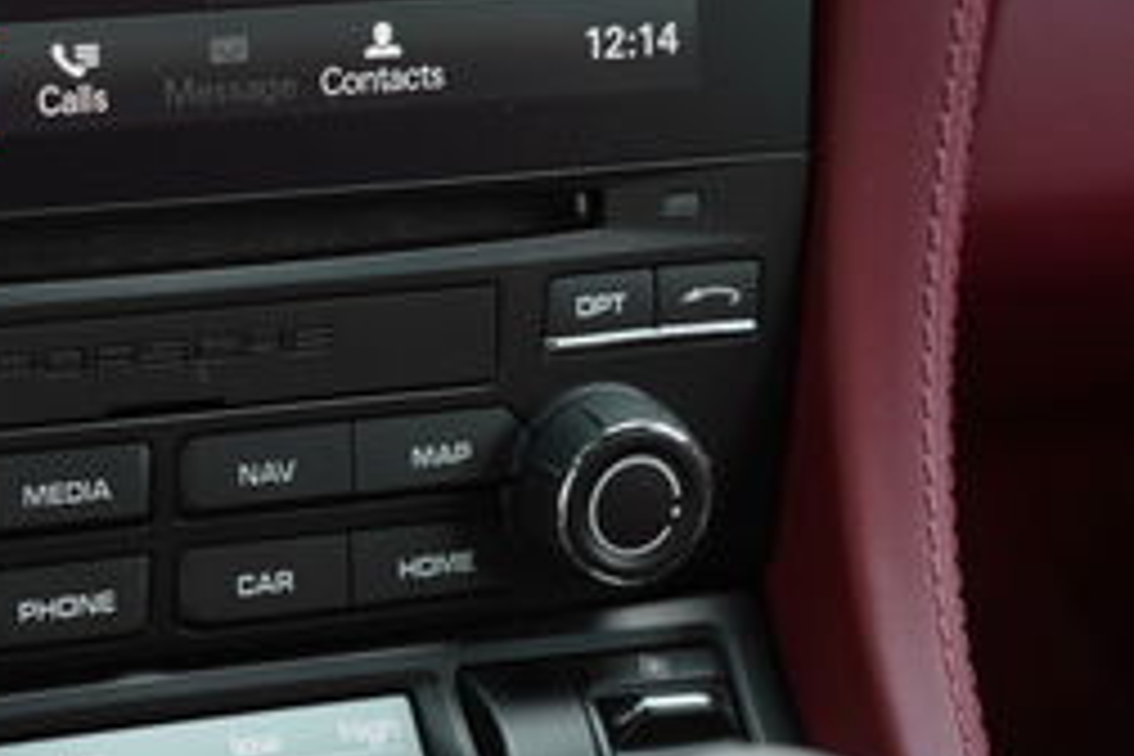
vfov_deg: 10.2
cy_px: 382
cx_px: 225
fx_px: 4221
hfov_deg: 15.2
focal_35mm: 134
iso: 125
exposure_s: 1/50
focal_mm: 44
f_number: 4
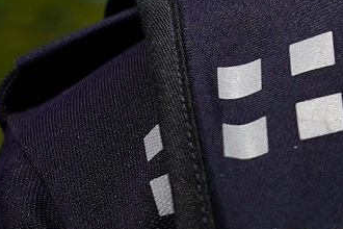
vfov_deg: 4.8
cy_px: -72
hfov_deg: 6.7
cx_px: 902
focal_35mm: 285
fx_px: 2715
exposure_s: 1/1000
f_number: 5
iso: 100
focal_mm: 49
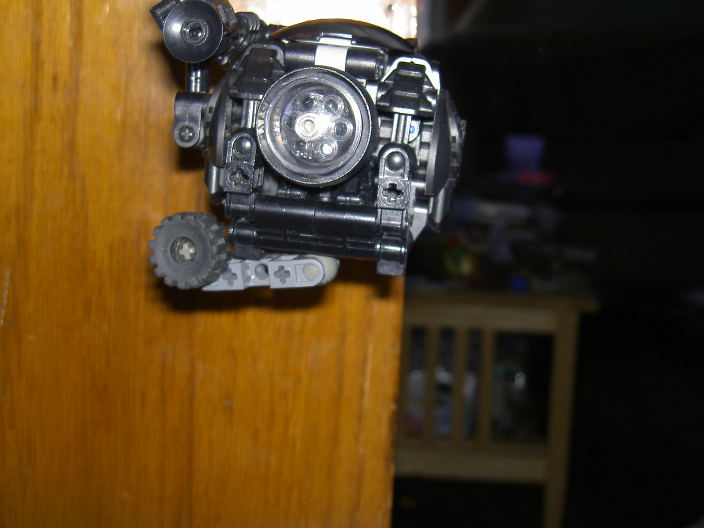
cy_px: 184
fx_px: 1098
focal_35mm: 54
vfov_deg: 26.9
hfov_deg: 35.5
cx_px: 318
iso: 100
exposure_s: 1/60
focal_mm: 8
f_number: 2.8
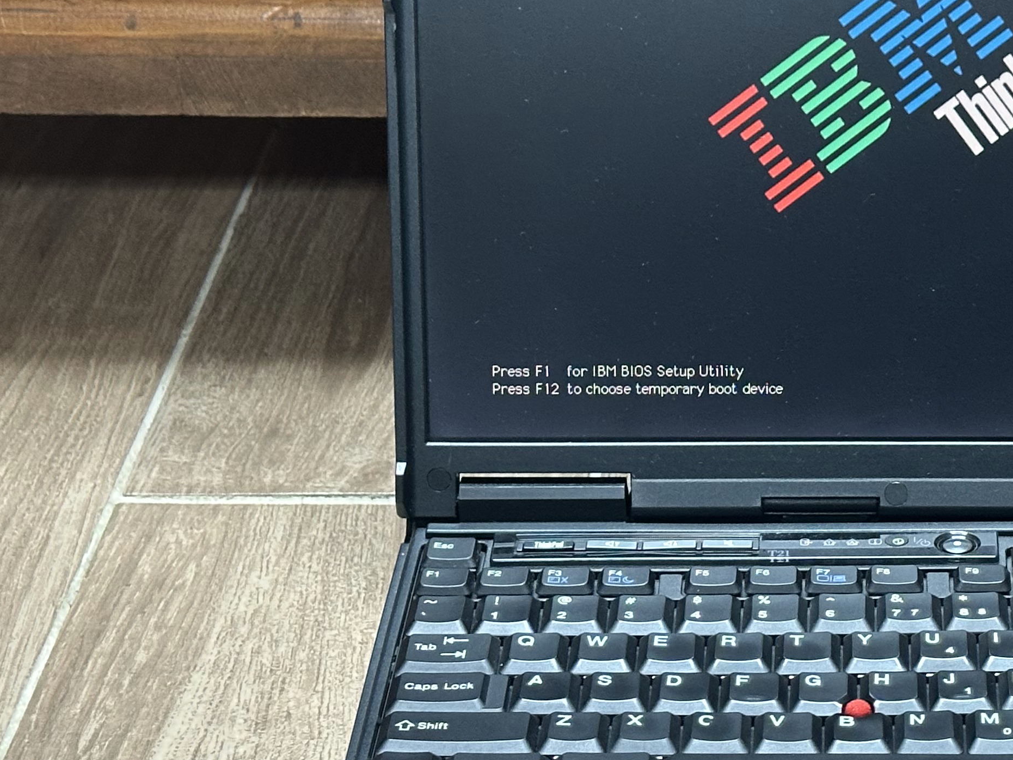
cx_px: 868
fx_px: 3044
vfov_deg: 14.2
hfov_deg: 18.6
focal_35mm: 104
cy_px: 379
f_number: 1.78
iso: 200
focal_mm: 6.86
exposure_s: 1/40
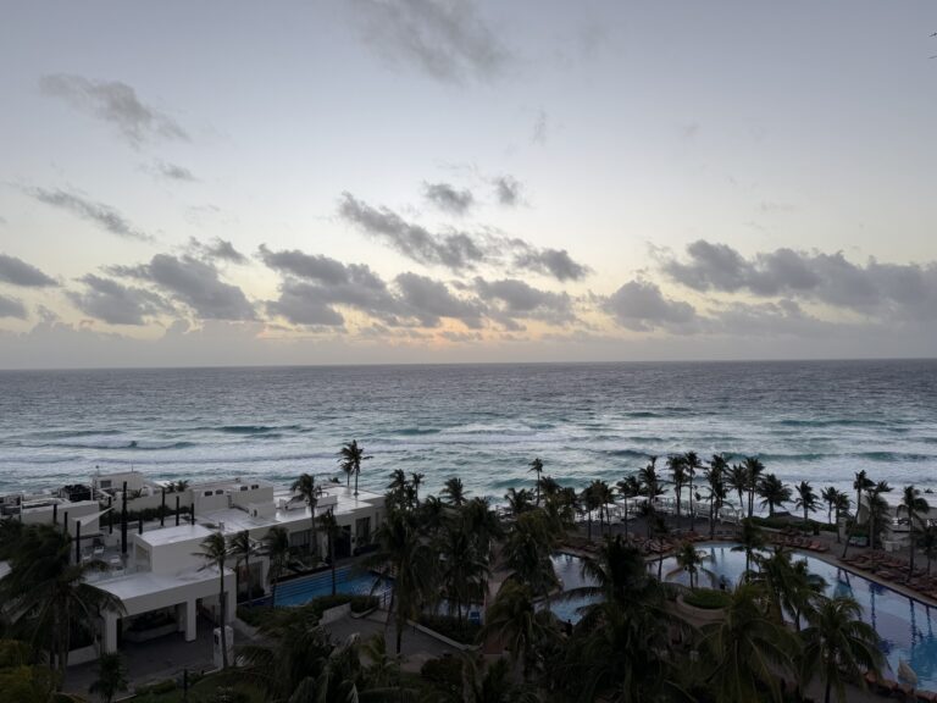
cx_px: 468
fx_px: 650
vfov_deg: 56.8
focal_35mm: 24
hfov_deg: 71.6
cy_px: 352
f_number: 1.78
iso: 80
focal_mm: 6.76
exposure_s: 1/612
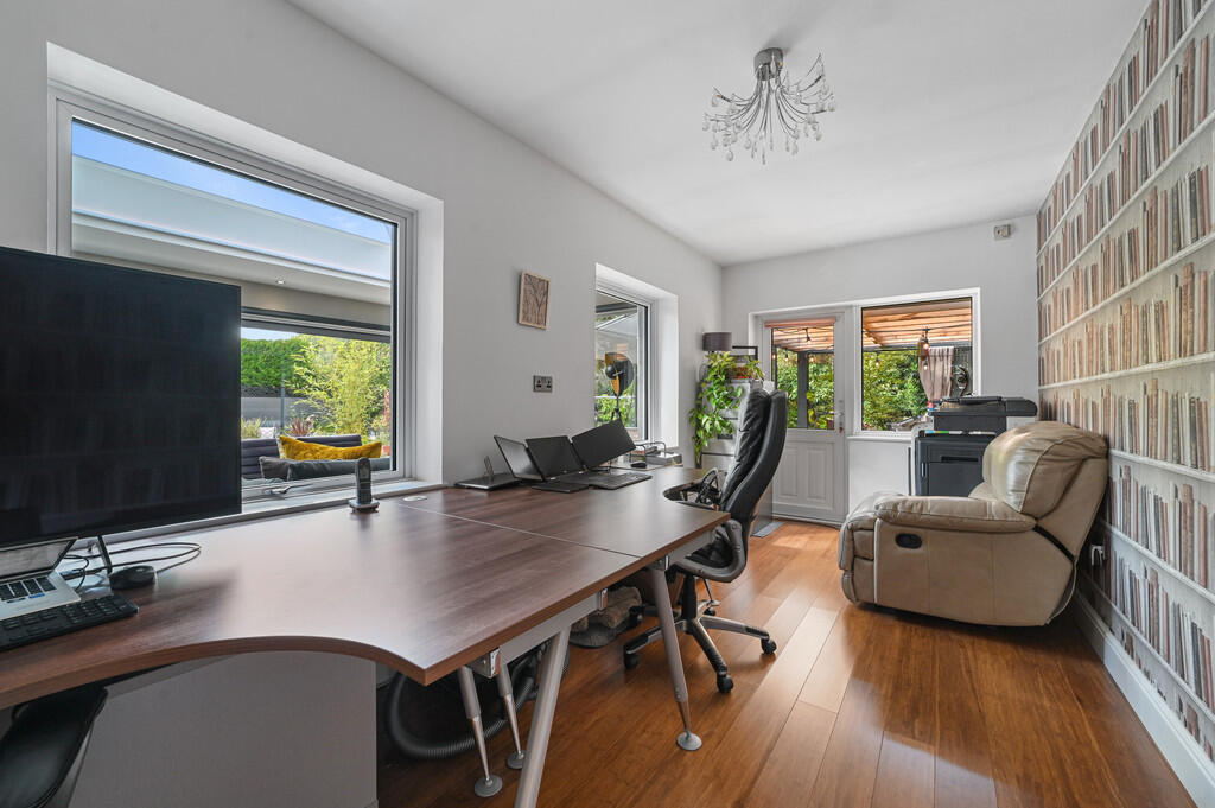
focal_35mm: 14
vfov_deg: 81.1
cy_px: 404
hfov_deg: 104.3
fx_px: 472
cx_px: 608
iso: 400
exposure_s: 1/1.67
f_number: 8
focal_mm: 14
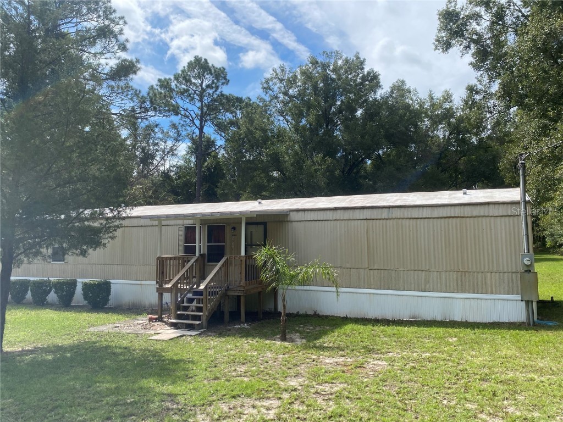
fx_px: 423
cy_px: 211
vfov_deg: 53.1
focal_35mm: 26
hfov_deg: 67.3
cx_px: 282
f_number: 1.8
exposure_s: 1/2105
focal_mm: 4.25
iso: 32
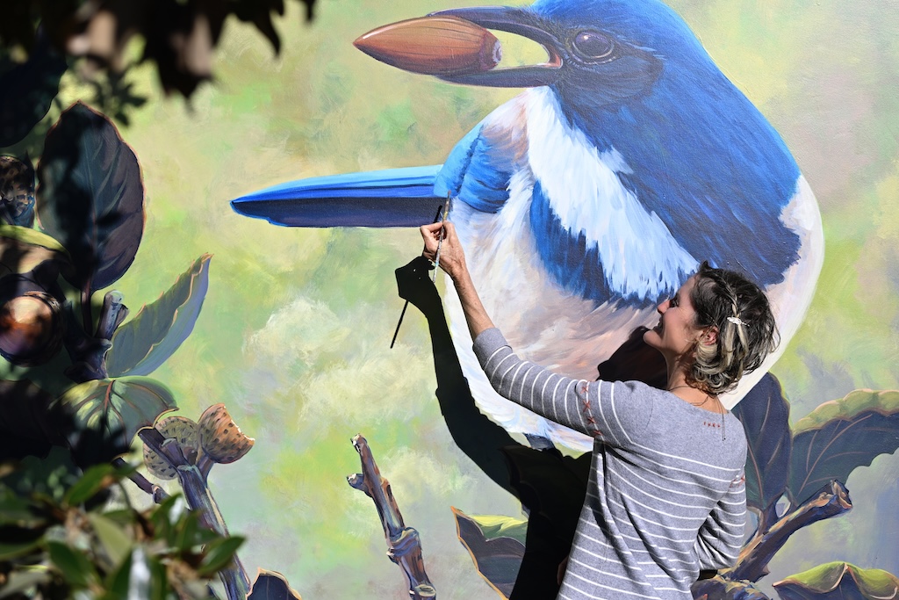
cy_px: 300
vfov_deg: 30.5
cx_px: 450
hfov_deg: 44.5
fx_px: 1099
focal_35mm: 44
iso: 125
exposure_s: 1/2000
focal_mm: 44
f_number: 4
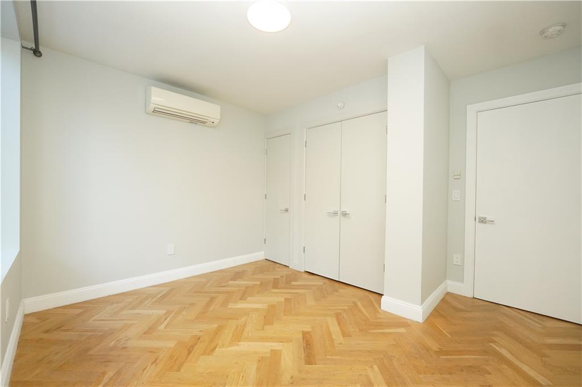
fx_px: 242
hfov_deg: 100.4
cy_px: 194
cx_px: 291
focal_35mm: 15
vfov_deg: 77.3
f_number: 4.5
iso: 1000
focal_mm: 10
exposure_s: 1/125
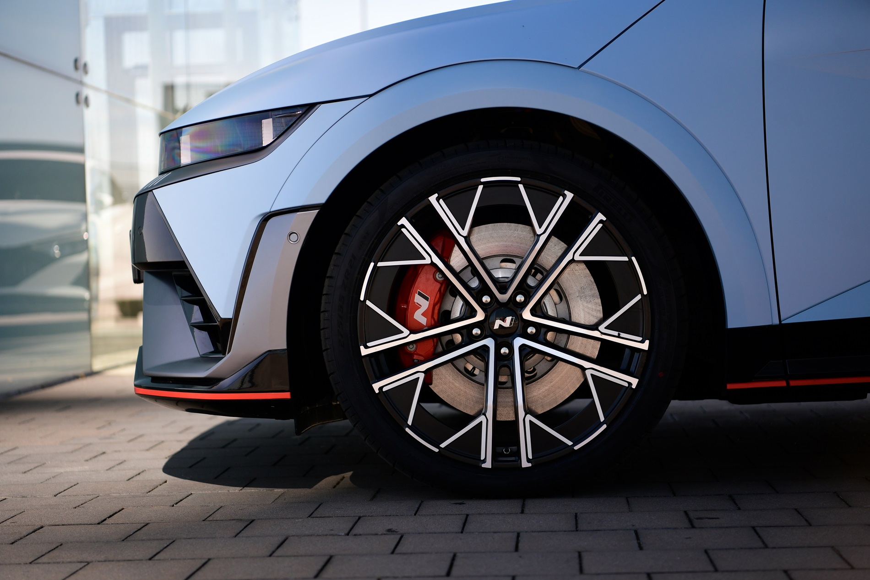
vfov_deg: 19.4
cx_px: 435
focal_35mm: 70
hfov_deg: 28.8
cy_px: 290
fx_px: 1691
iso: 400
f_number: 3.2
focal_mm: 70
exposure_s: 1/1600
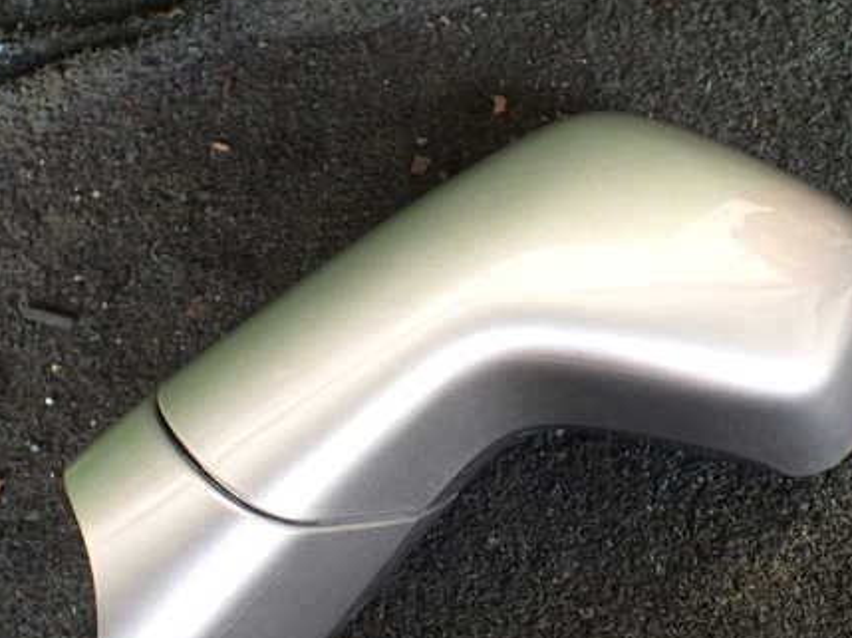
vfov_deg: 34.2
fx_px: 1033
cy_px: 384
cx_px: 419
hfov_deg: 44.8
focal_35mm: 42
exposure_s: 1/125
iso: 250
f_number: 2.3
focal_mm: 5.4
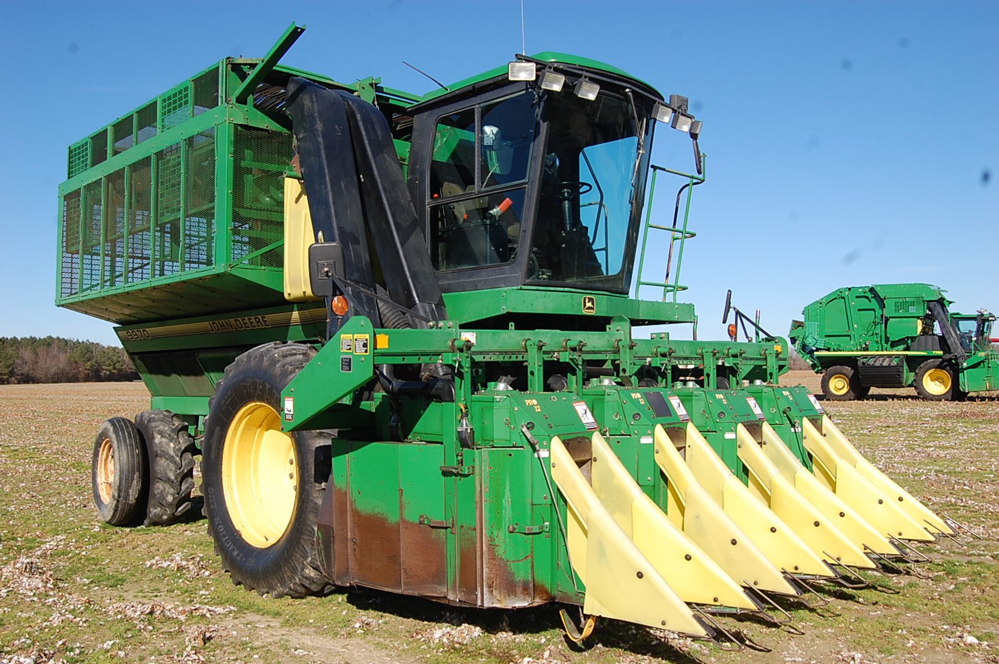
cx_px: 500
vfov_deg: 39.9
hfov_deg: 57.3
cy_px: 332
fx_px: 915
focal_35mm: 33
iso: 200
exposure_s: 1/320
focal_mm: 22
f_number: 9
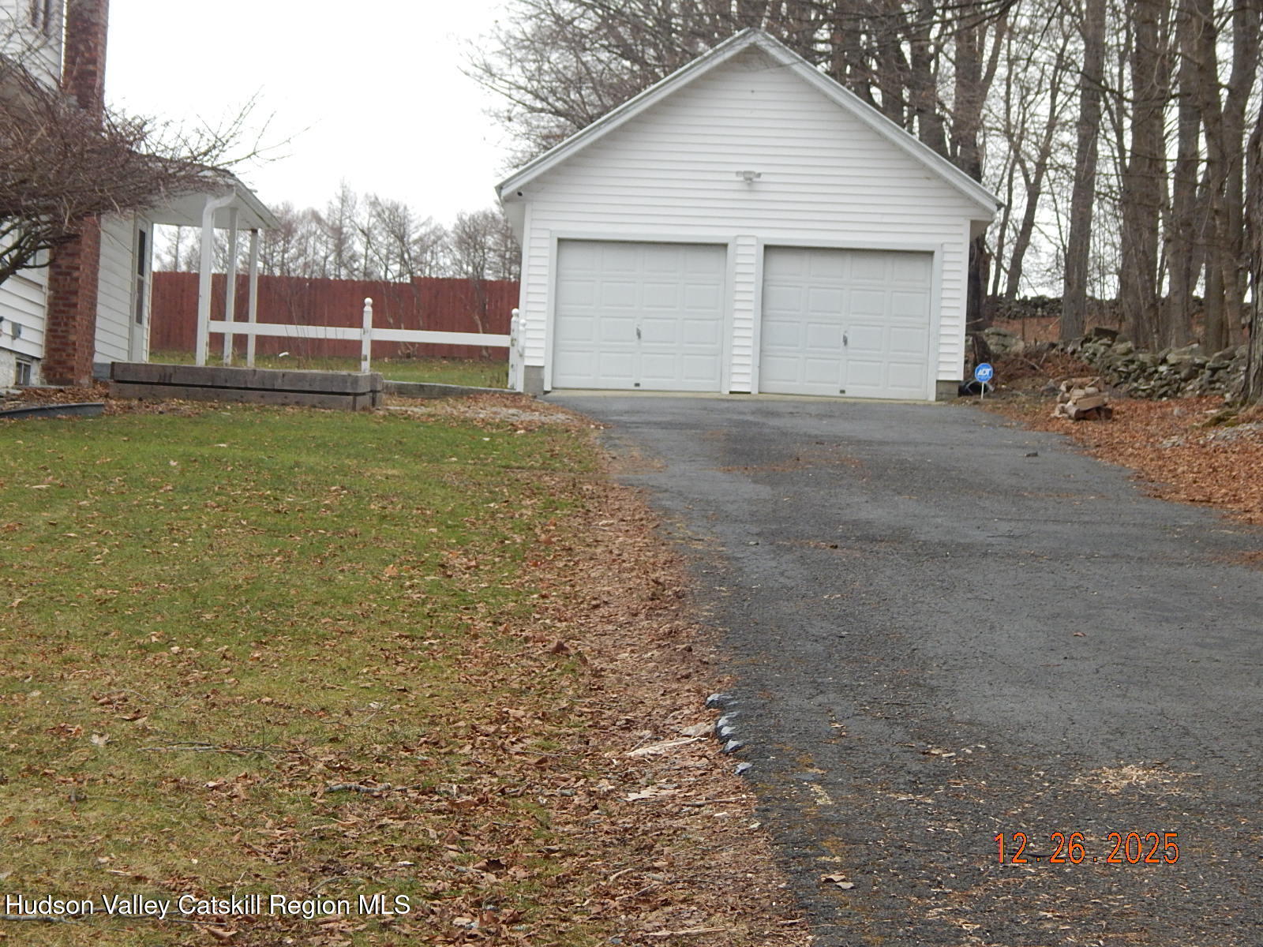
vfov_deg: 19.6
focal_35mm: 75
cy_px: 474
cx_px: 632
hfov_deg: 26.0
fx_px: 2736
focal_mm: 13.5
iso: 250
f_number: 4.2
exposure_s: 1/250
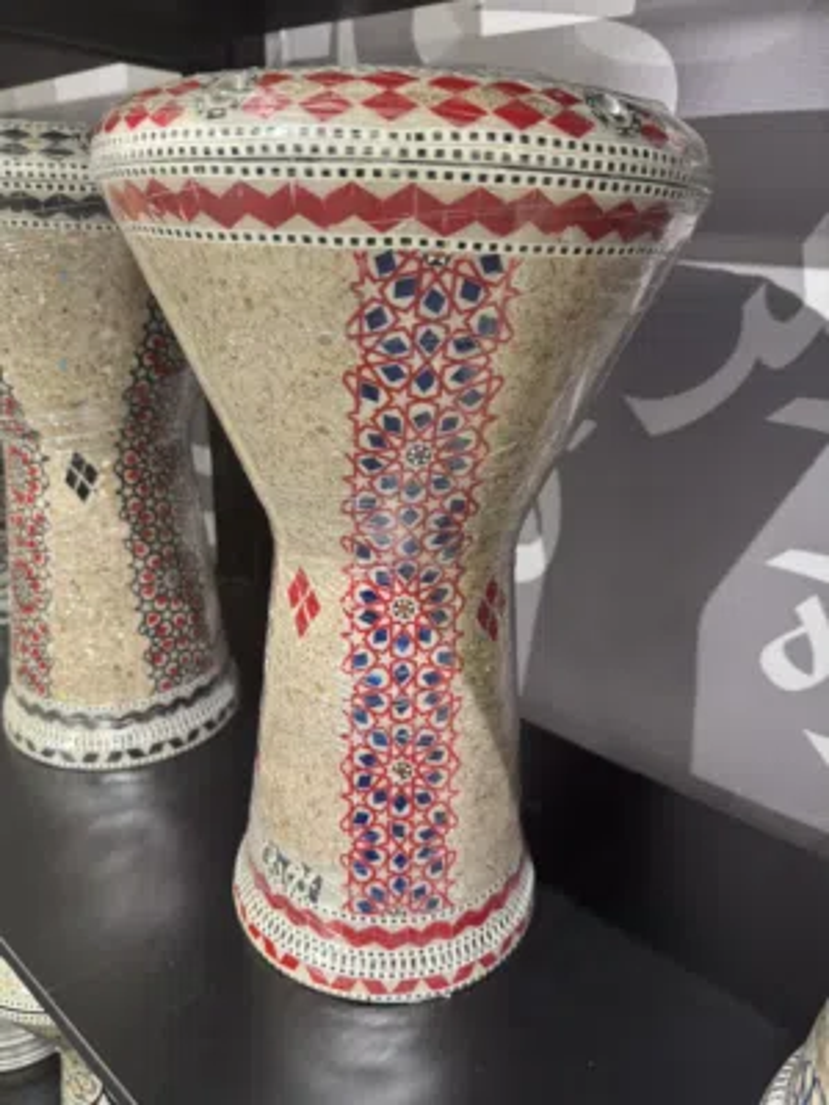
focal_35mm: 24
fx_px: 766
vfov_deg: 71.6
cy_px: 552
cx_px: 414
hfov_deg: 56.8
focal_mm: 6.76
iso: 160
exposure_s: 1/50
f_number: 1.78
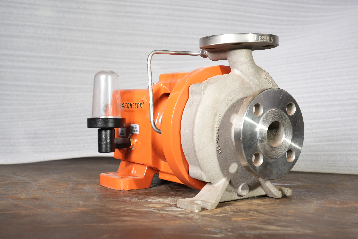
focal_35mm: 48
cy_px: 120
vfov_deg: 28.1
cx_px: 179
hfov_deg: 41.1
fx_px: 477
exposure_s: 1/125
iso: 800
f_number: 9
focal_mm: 48
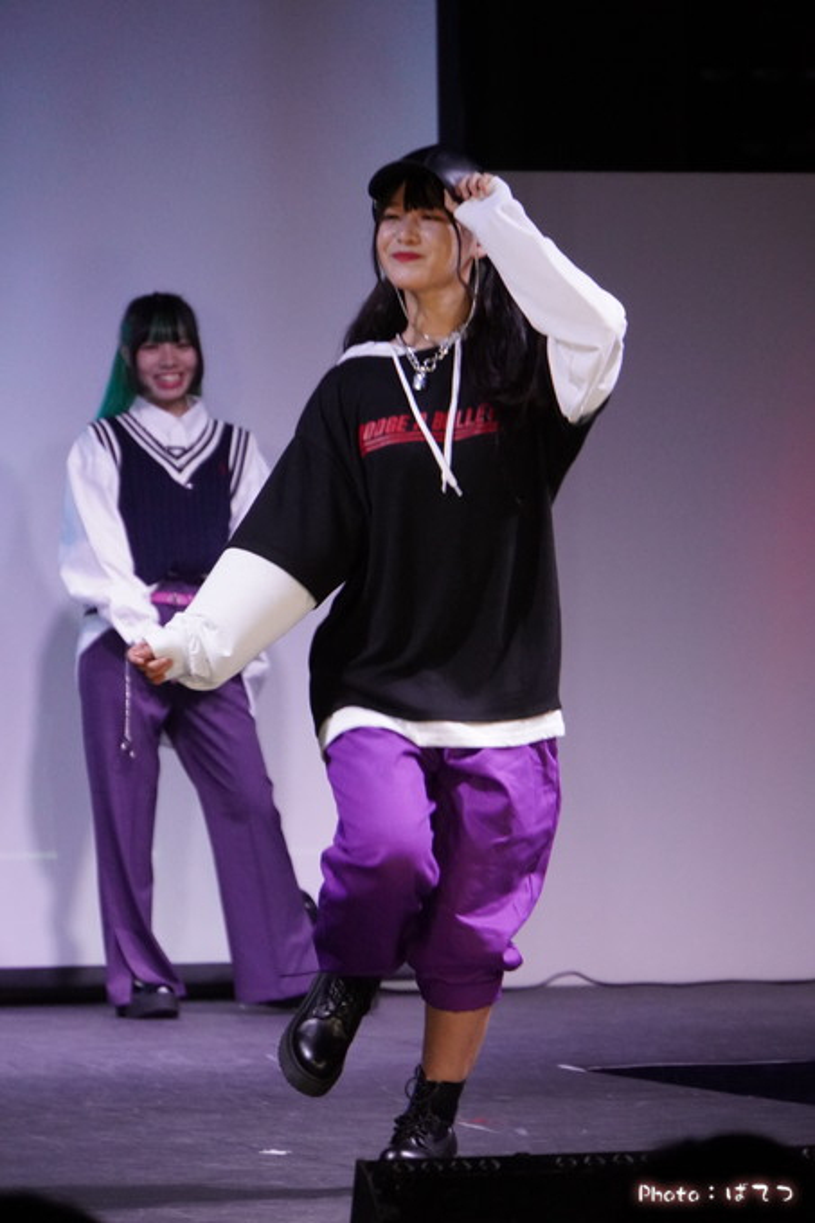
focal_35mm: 246
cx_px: 408
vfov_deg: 8.4
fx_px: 8357
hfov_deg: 5.6
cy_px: 612
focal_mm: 164
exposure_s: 1/320
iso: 4000
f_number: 6.3
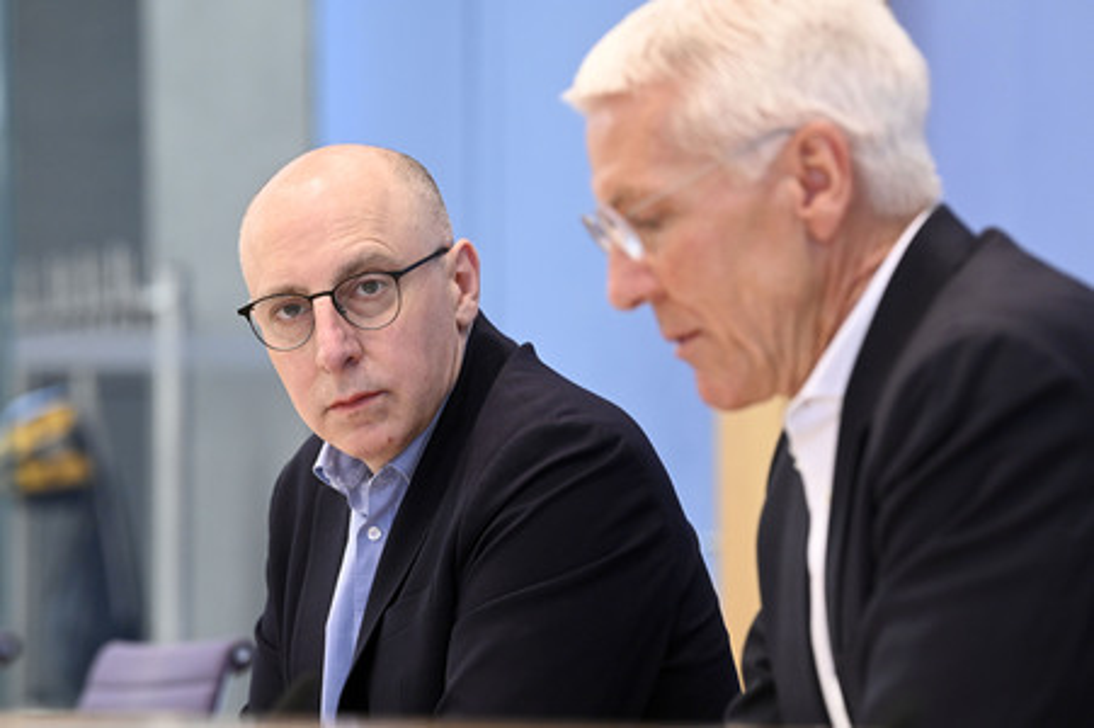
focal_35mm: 200
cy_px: 364
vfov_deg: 6.9
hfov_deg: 10.3
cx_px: 547
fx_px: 6073
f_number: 5.6
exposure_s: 1/400
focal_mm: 200
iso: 3200
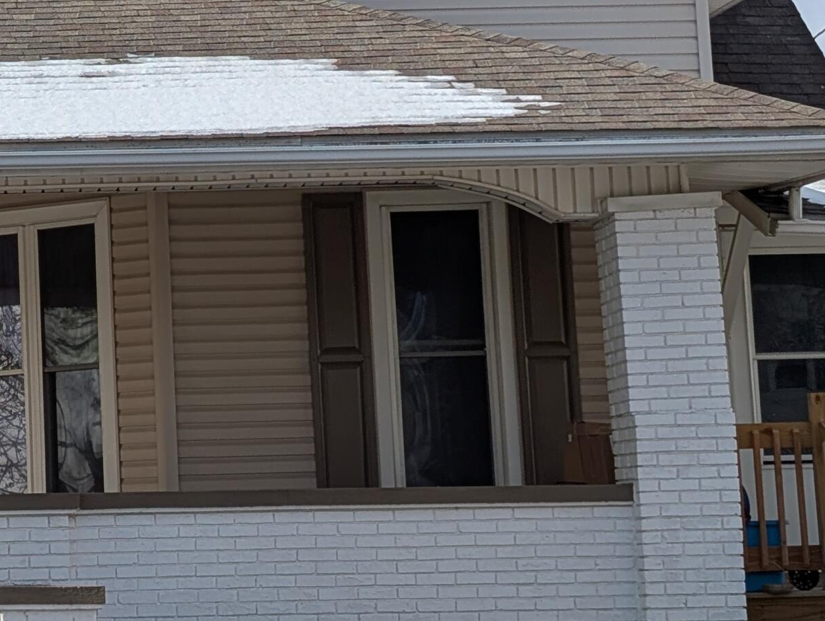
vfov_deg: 12.1
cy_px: 112
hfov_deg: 15.9
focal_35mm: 122
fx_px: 2911
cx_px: 27
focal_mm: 6.9
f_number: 1.68
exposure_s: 1/1513
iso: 20
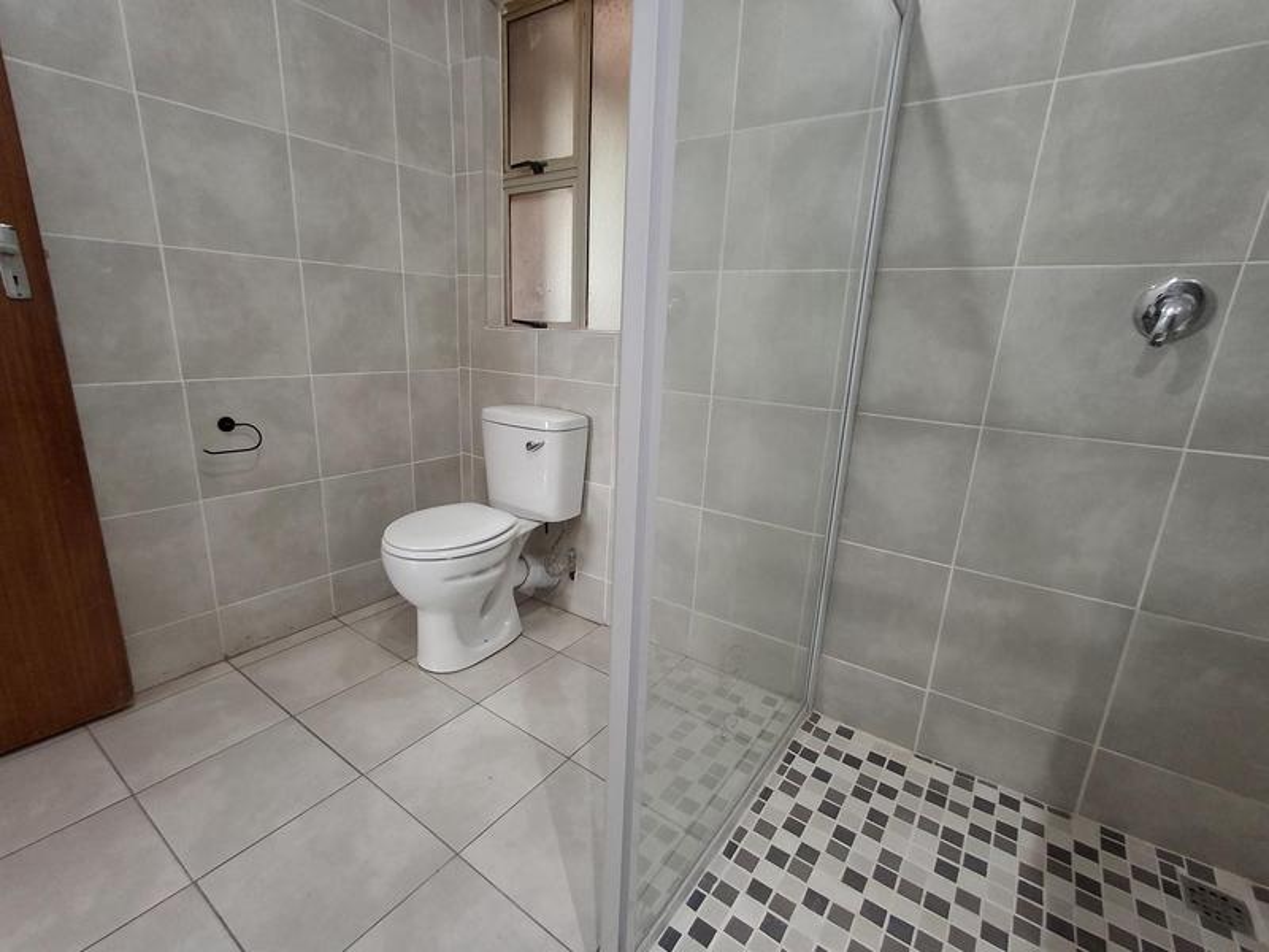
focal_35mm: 16
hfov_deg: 94.5
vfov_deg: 78.1
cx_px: 634
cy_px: 476
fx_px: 587
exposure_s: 1/50
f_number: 2.2
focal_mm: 1.64
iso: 160
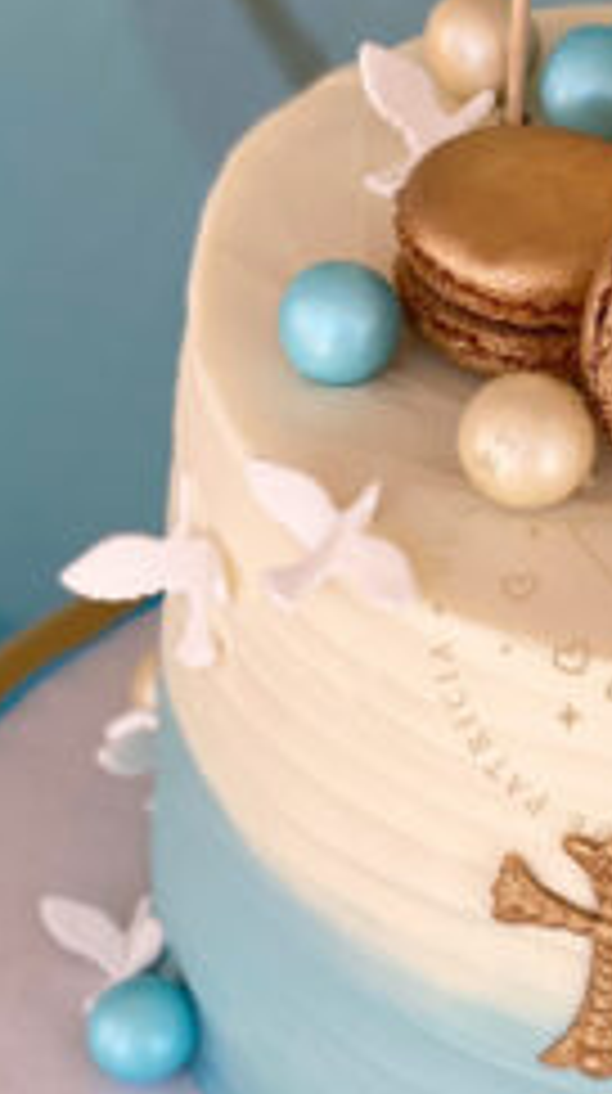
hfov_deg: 10.0
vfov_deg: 18.2
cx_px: 772
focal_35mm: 118
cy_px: 579
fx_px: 3417
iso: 20
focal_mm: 6
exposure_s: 1/128
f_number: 2
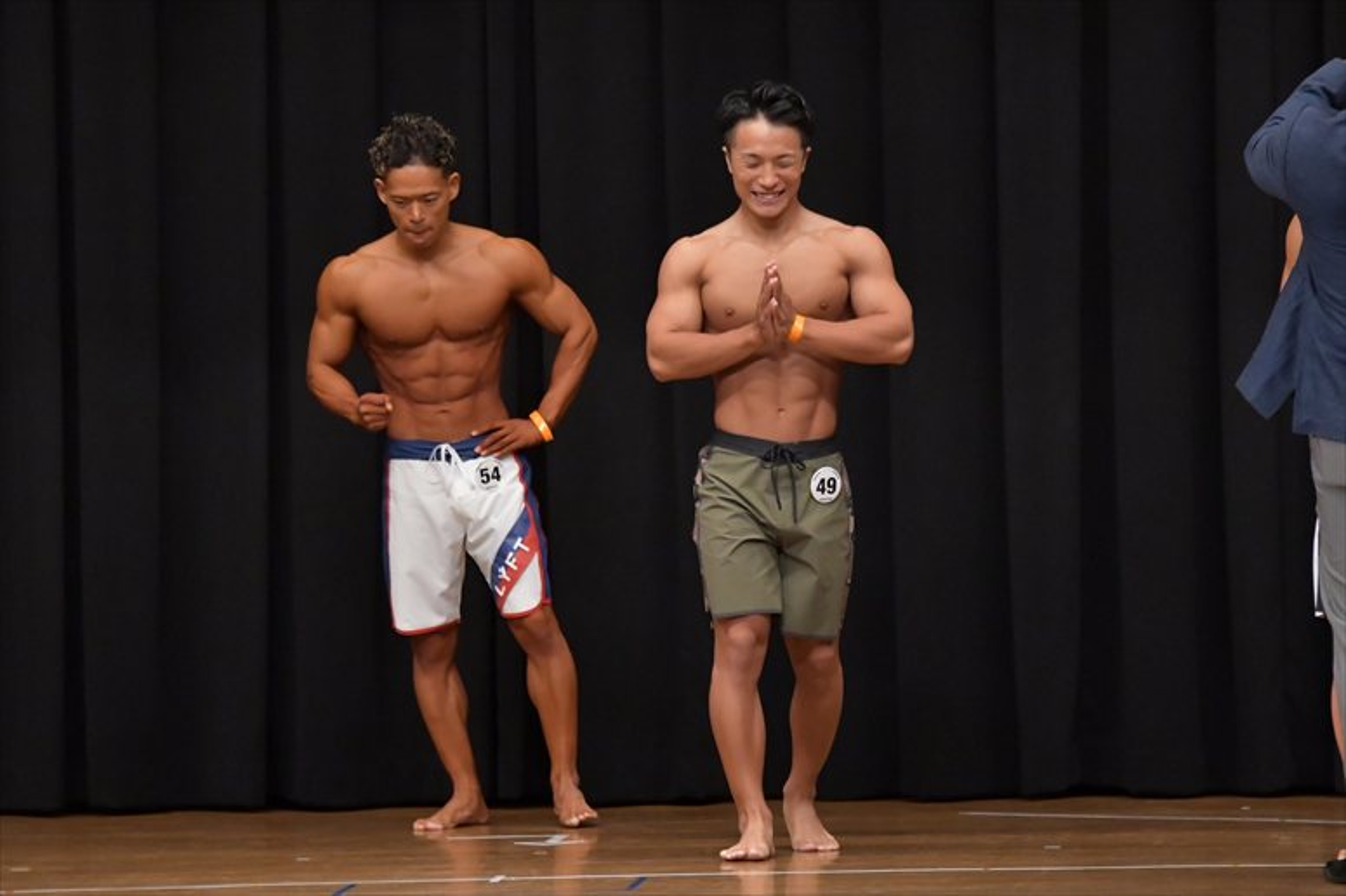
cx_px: 673
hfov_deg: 7.6
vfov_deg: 5.1
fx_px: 10090
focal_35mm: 270
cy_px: 448
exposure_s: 1/400
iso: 6400
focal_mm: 180
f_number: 5.6
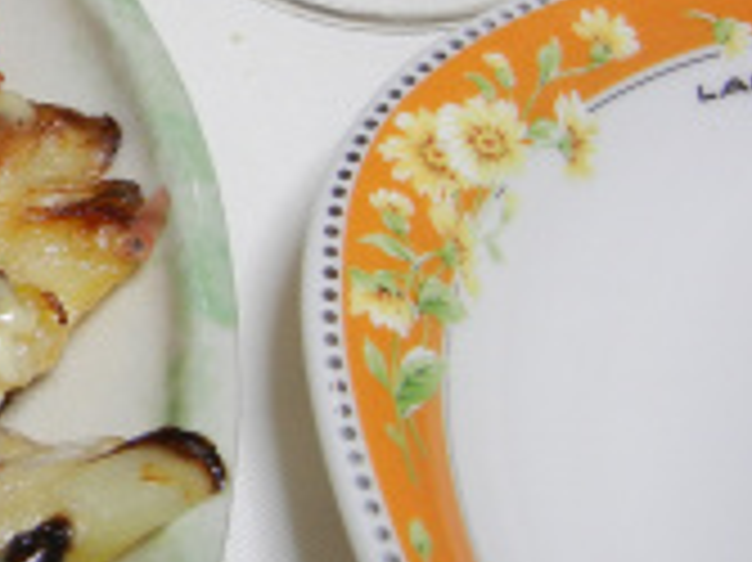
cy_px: 74
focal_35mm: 90
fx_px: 1954
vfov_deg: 16.2
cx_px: -311
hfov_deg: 19.5
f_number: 3.5
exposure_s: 1/28
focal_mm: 5.4
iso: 268
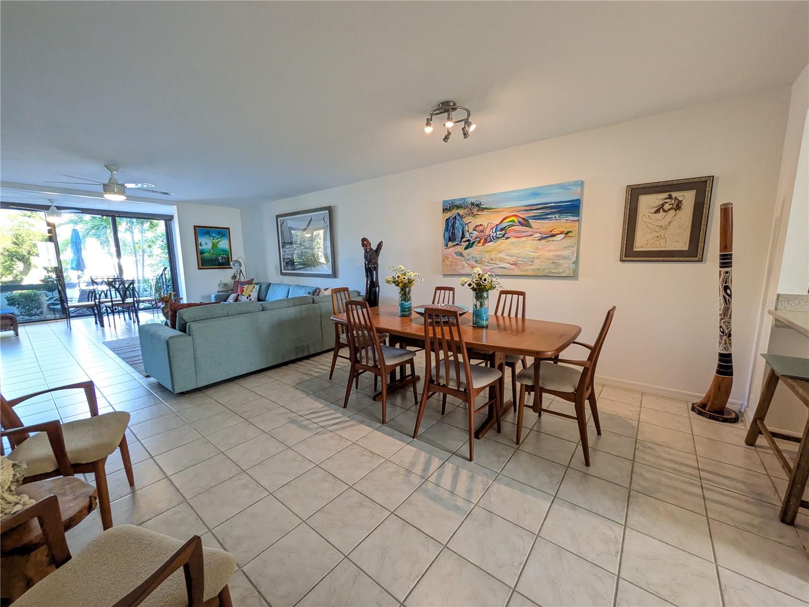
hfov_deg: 102.1
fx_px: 327
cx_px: 404
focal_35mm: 14
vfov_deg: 85.7
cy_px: 304
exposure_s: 1/40
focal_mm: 1.83
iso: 336
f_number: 2.2
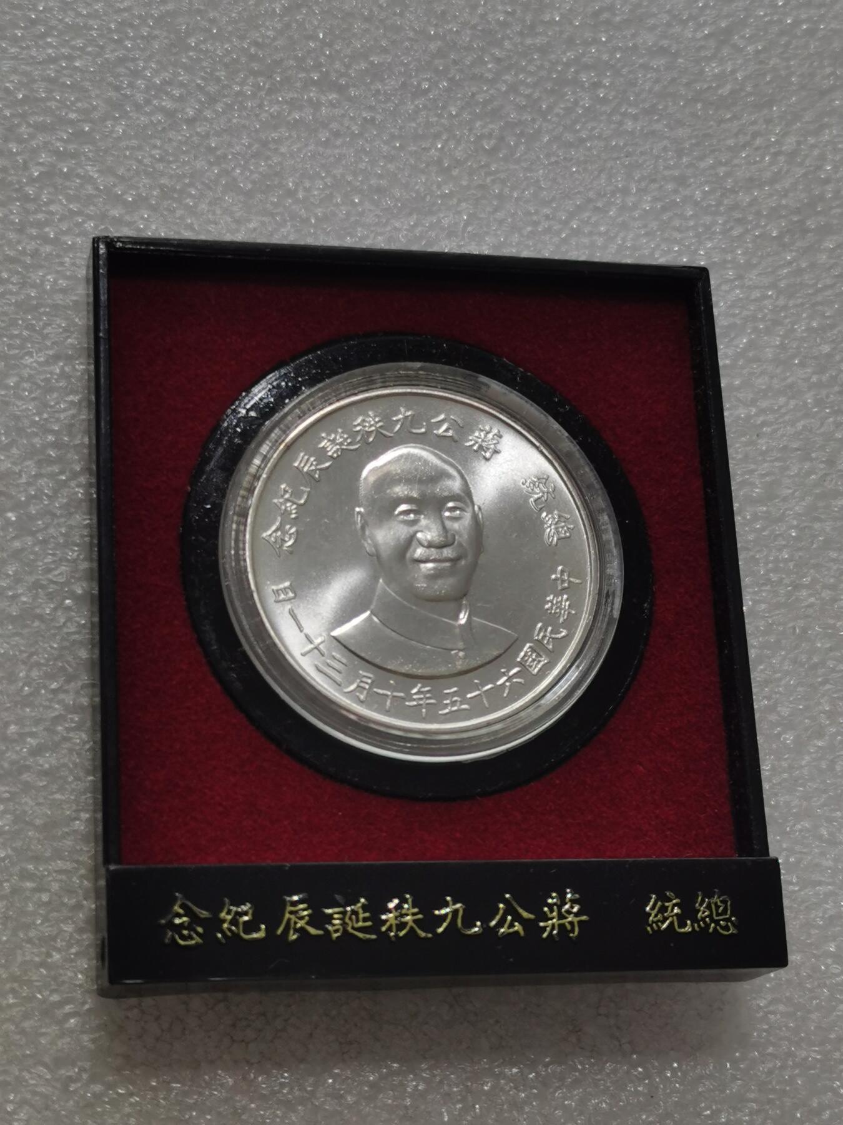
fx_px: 2273
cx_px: 422
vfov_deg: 27.8
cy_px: 562
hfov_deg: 21.0
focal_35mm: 70
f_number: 1.8
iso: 50
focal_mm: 5.58
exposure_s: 1/204
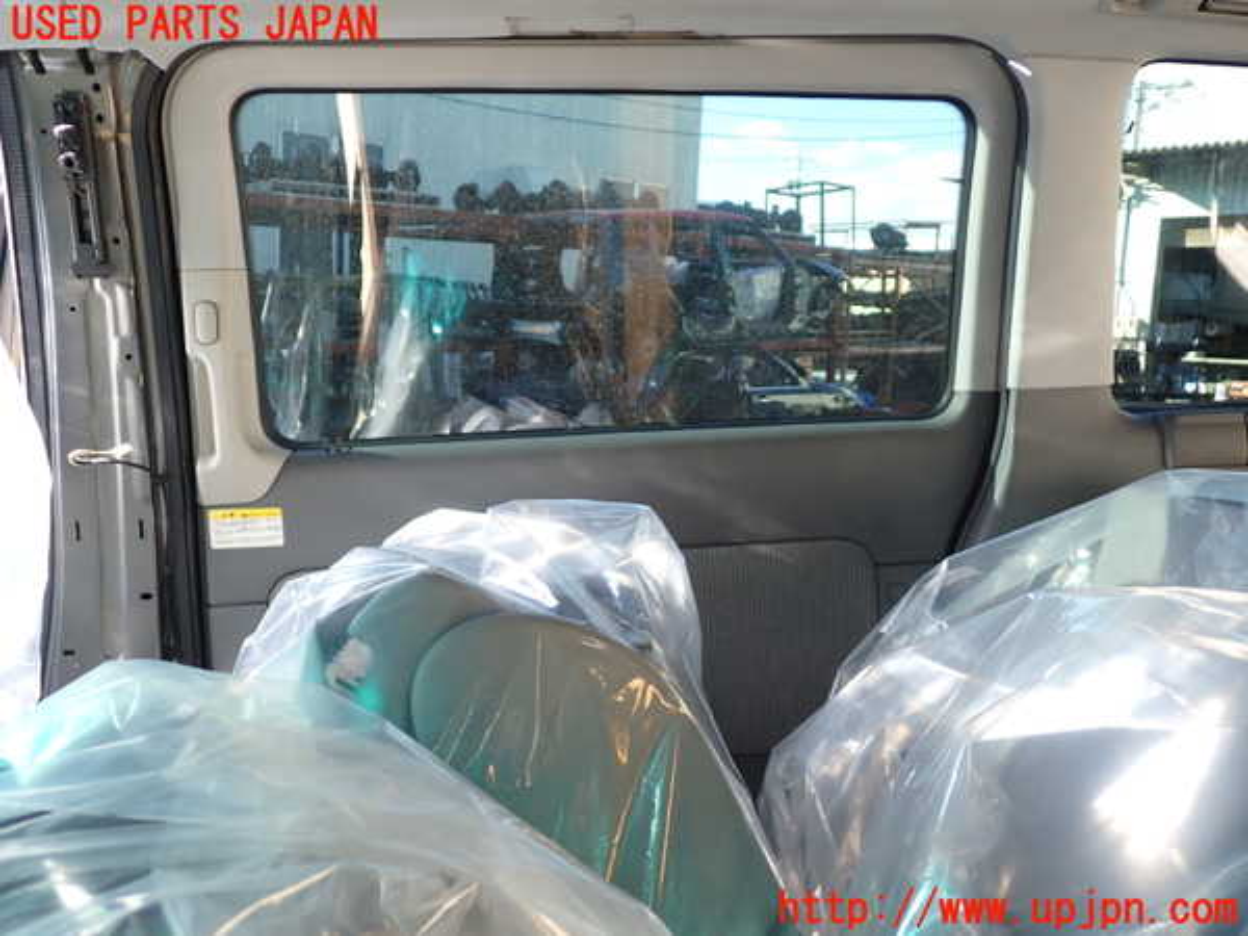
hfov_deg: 60.0
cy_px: 468
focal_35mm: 30
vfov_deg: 46.8
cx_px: 624
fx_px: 1082
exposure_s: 1/80
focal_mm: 5.4
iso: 100
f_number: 2.3
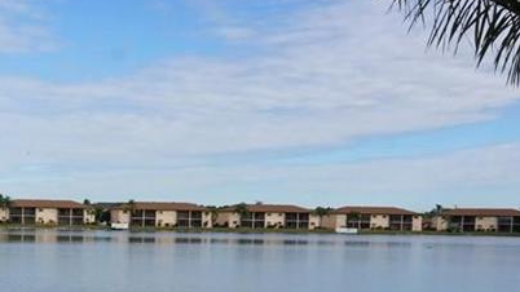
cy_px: 300
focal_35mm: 64
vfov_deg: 18.3
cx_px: 19
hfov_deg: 30.8
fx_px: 882
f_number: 14
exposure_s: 1/160
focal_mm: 16
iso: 200
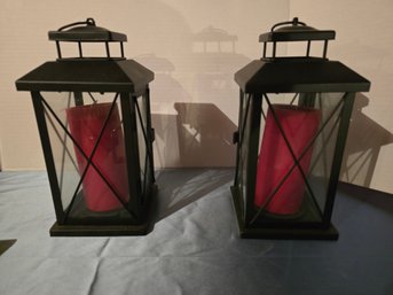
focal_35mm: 23
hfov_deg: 73.9
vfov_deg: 58.8
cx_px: 196
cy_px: 148
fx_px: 261
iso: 1250
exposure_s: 1/40
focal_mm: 6.3
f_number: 1.7
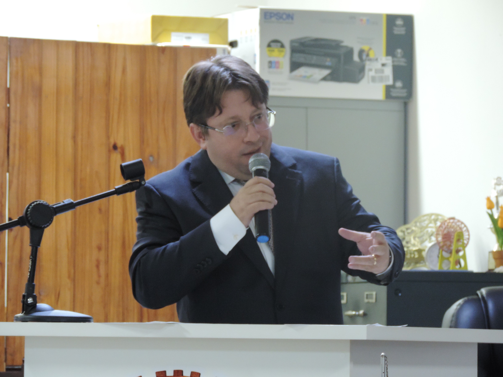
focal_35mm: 275
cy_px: 188
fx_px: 3996
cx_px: 252
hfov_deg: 7.2
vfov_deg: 5.4
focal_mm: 49
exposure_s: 1/6
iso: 800
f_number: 4.7
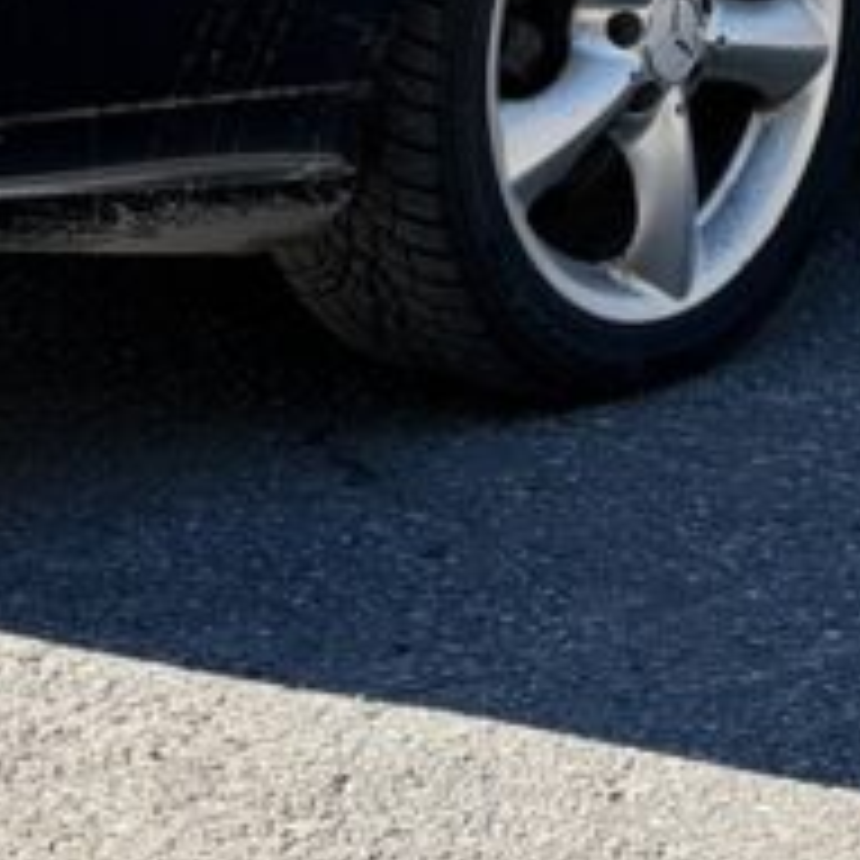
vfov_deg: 7.6
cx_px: 500
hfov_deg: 7.7
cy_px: -459
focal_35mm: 227
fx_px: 6380
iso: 80
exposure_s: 1/2342
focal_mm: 6.76
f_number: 1.78
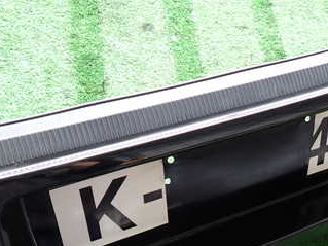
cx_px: 182
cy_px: 175
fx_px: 445
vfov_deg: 30.5
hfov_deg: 40.4
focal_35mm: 47
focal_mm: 4.5
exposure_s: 1/50
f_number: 2
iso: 200
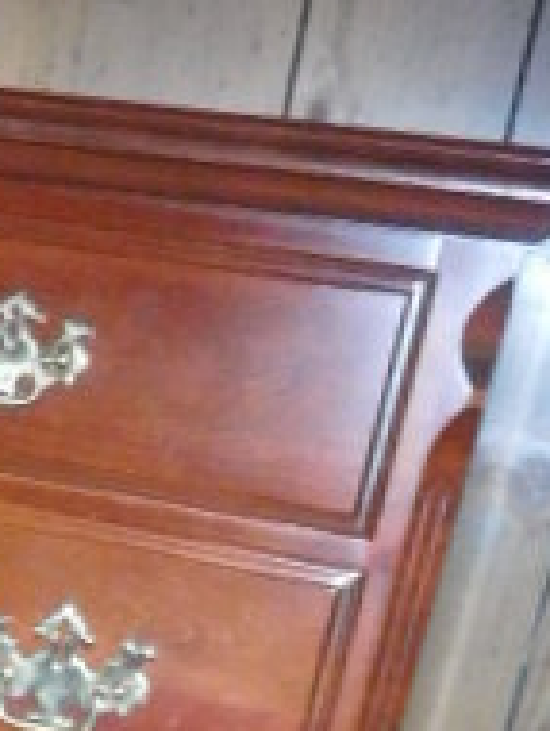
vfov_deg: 20.9
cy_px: 985
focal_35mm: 84
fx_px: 1776
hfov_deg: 16.1
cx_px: -273
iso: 1600
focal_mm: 4.5
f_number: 3.4
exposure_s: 1/30
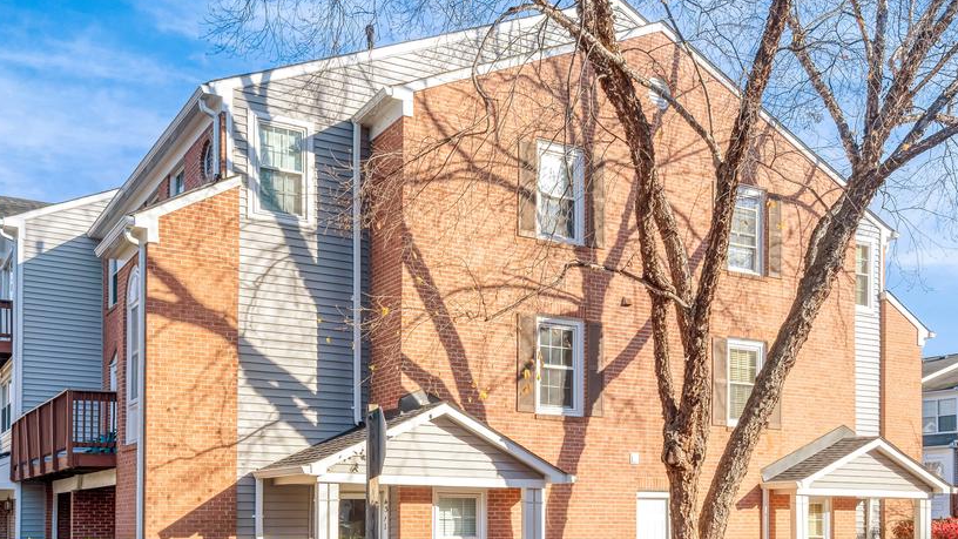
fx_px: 940
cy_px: 455
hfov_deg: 53.6
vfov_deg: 30.9
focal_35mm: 37
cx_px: 383
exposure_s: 1/160
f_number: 8
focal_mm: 20
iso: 400
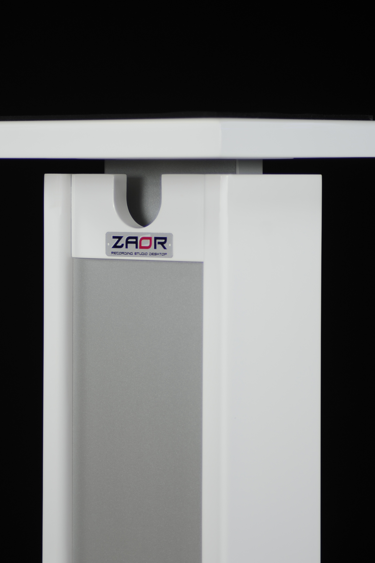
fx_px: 2219
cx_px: 119
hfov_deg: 9.7
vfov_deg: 14.5
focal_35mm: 142
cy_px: 282
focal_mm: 92
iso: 200
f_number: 4
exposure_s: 1/125
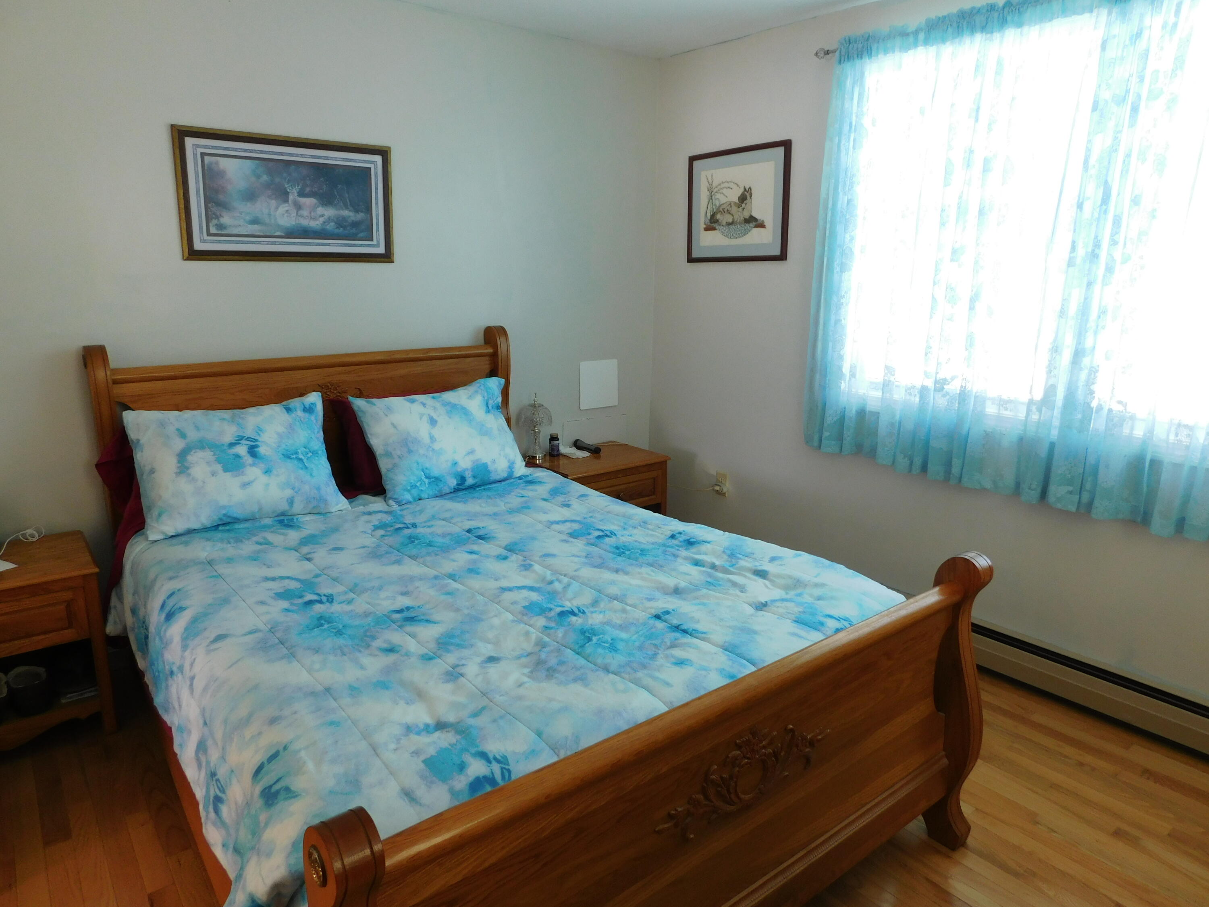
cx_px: 604
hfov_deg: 73.9
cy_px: 454
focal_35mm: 23
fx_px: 803
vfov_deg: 58.9
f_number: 3
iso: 125
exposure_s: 1/40
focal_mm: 4
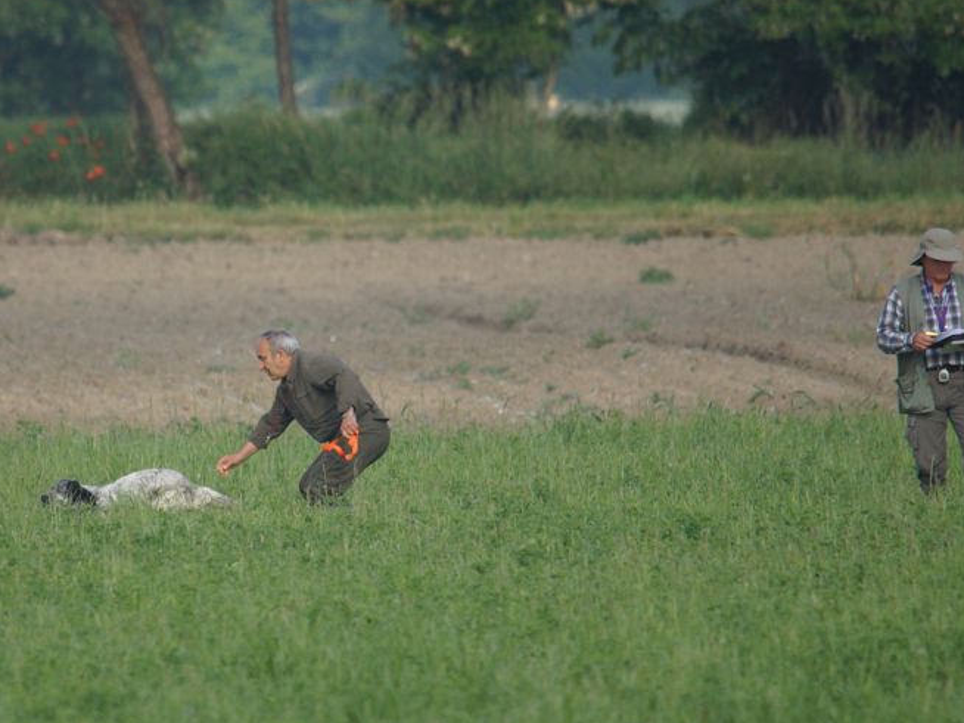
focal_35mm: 1103
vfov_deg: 1.3
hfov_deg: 1.8
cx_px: 265
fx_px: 30706
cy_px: 334
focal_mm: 500
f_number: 6.3
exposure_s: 1/2000
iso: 800
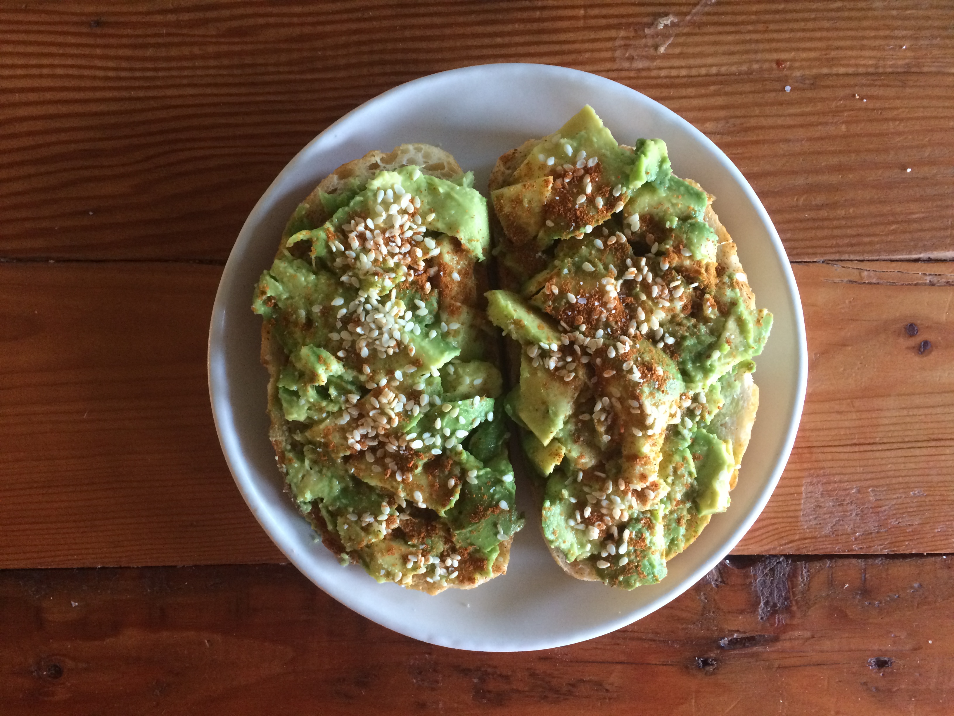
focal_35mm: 29
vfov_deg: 48.2
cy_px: 358
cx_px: 477
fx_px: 799
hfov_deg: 61.7
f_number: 2.2
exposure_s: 1/30
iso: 250
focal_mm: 4.15
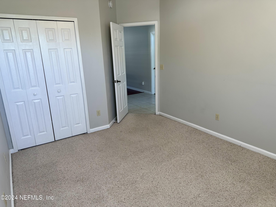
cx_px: 138
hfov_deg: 71.6
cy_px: 104
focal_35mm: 24
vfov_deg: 56.8
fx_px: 191
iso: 100
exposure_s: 1/120
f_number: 1.78
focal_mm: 6.86
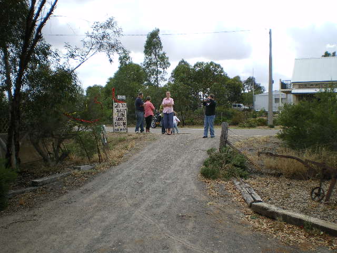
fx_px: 350
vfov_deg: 39.7
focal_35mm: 36
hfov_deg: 51.4
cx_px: 168
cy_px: 126
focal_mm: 6.3
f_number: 4.6
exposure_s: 1/160
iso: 50
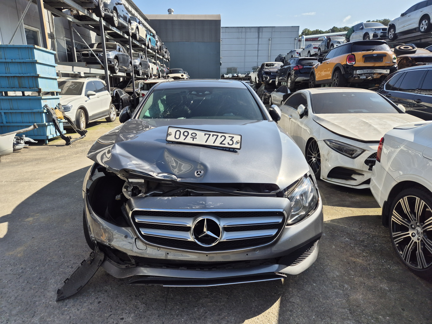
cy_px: 162
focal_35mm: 23
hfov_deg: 73.9
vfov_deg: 58.9
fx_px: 287
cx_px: 216
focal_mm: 5.4
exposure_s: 1/1168
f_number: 1.8
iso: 25
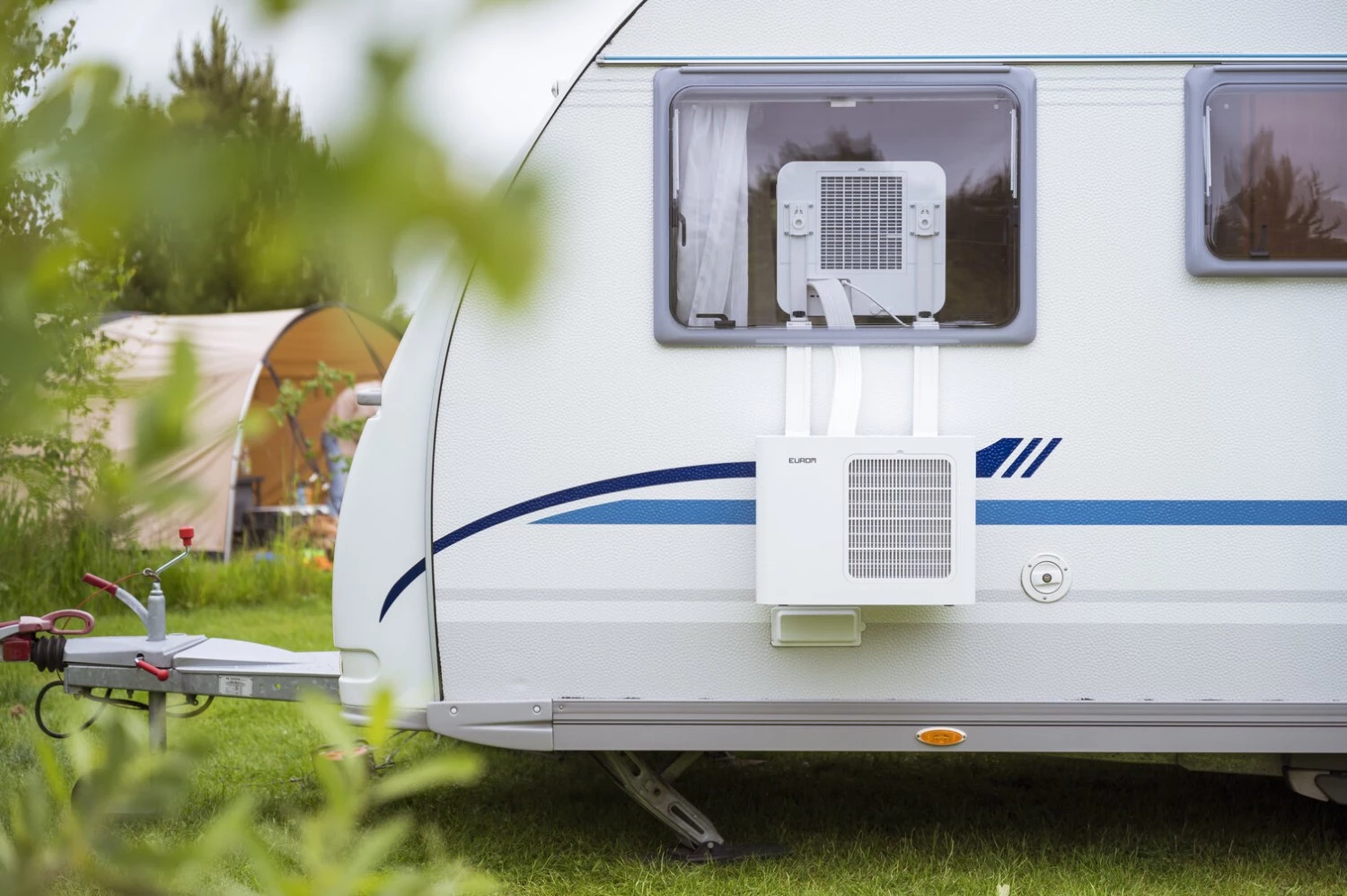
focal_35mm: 70
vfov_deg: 19.4
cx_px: 674
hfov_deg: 28.9
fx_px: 2617
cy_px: 448
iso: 100
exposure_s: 1/1250
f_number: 2.8
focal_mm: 70
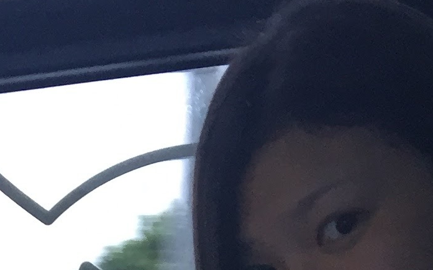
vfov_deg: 8.3
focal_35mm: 144
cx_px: -87
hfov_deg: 14.1
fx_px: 1699
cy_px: 680
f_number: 2.2
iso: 64
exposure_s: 1/30
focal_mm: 4.15
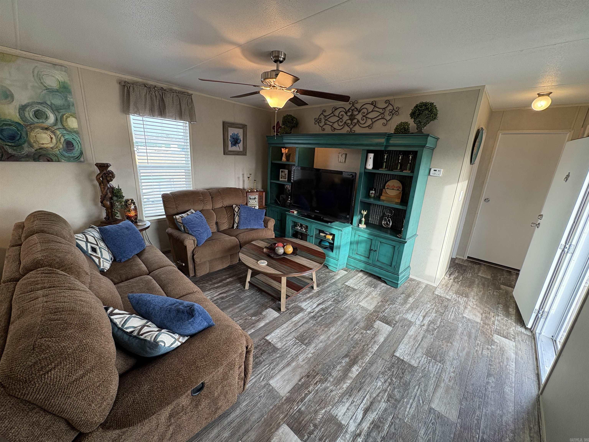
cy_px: 221
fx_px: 238
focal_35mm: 14
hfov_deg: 102.1
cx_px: 294
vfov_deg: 85.7
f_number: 2.2
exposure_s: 1/60
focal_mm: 2.22
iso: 160
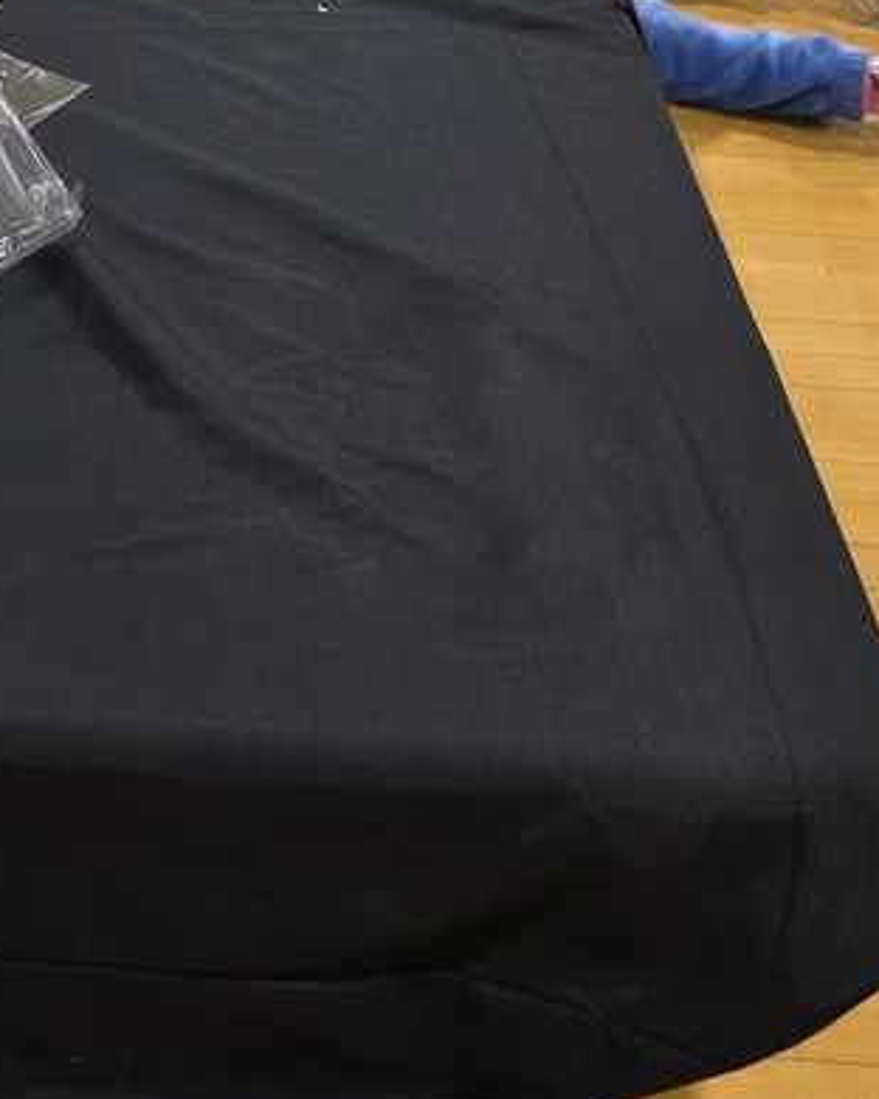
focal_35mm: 59
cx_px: 138
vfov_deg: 27.6
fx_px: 1919
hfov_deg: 25.2
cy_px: -259
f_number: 1.7
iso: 320
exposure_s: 1/120
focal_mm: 6.3
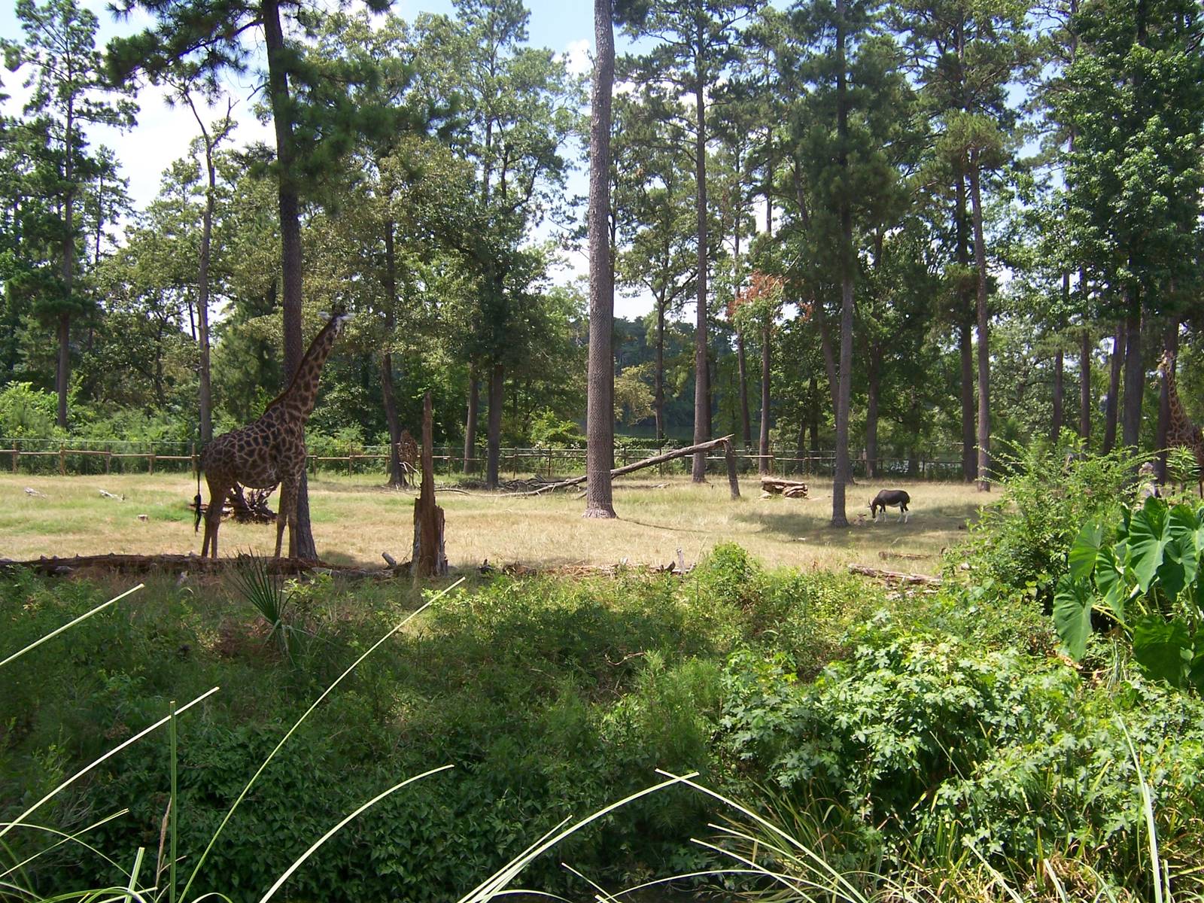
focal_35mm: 33
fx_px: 1148
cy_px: 452
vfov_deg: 42.9
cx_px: 602
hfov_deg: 55.4
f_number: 3.4
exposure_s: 1/500
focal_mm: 5.5
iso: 80
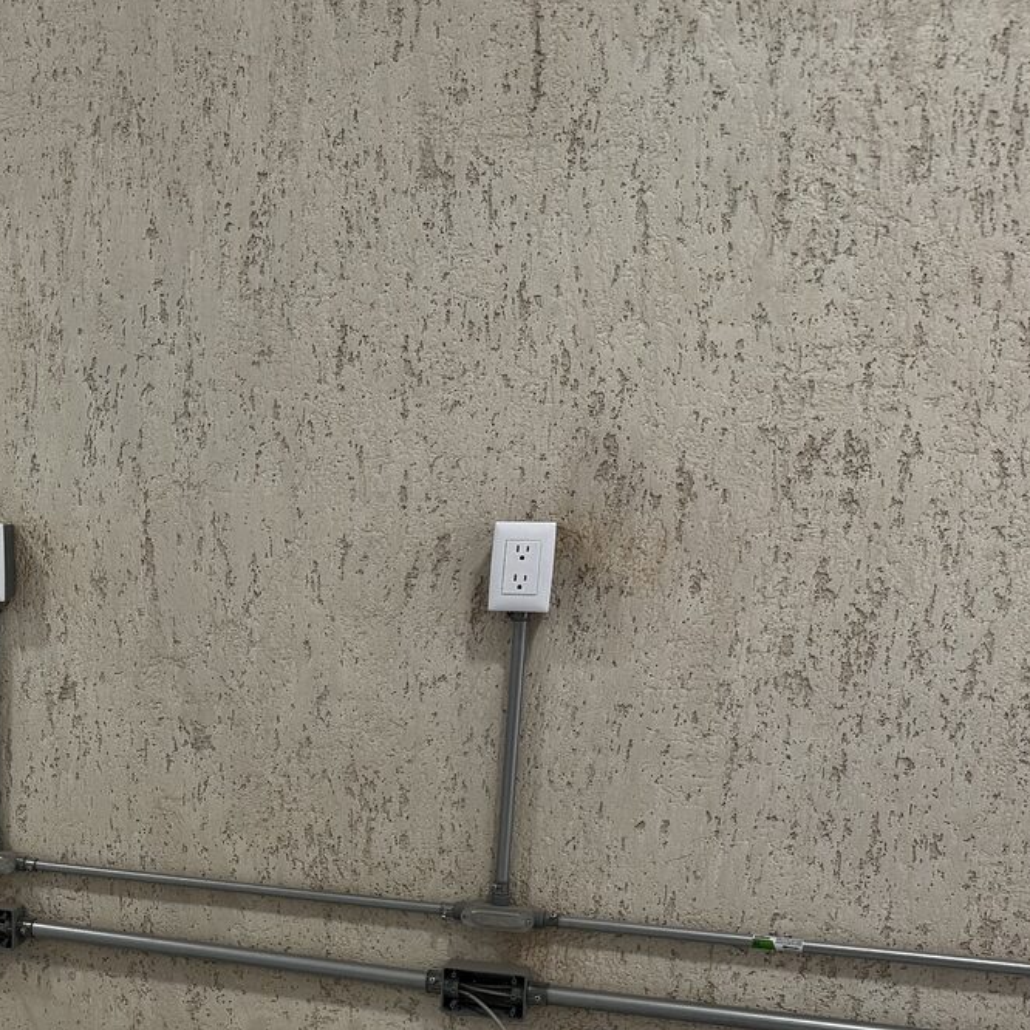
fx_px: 1717
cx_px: -110
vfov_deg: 32.0
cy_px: 895
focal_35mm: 51
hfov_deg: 29.9
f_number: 1.78
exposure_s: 1/121
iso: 160
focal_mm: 6.76
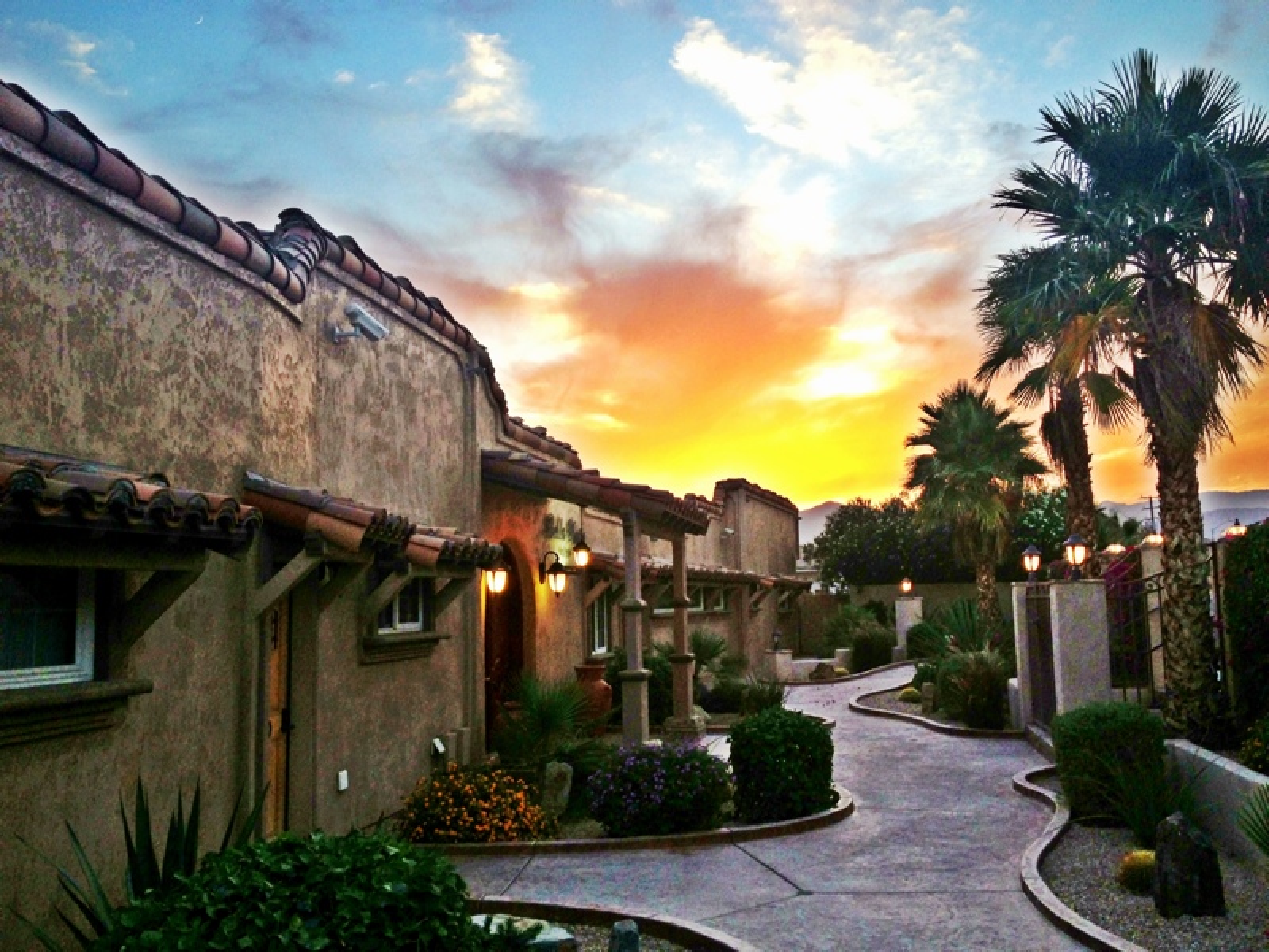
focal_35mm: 35
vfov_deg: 40.7
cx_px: 634
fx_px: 1283
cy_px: 476
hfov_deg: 52.6
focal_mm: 4.28
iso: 80
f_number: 2.4
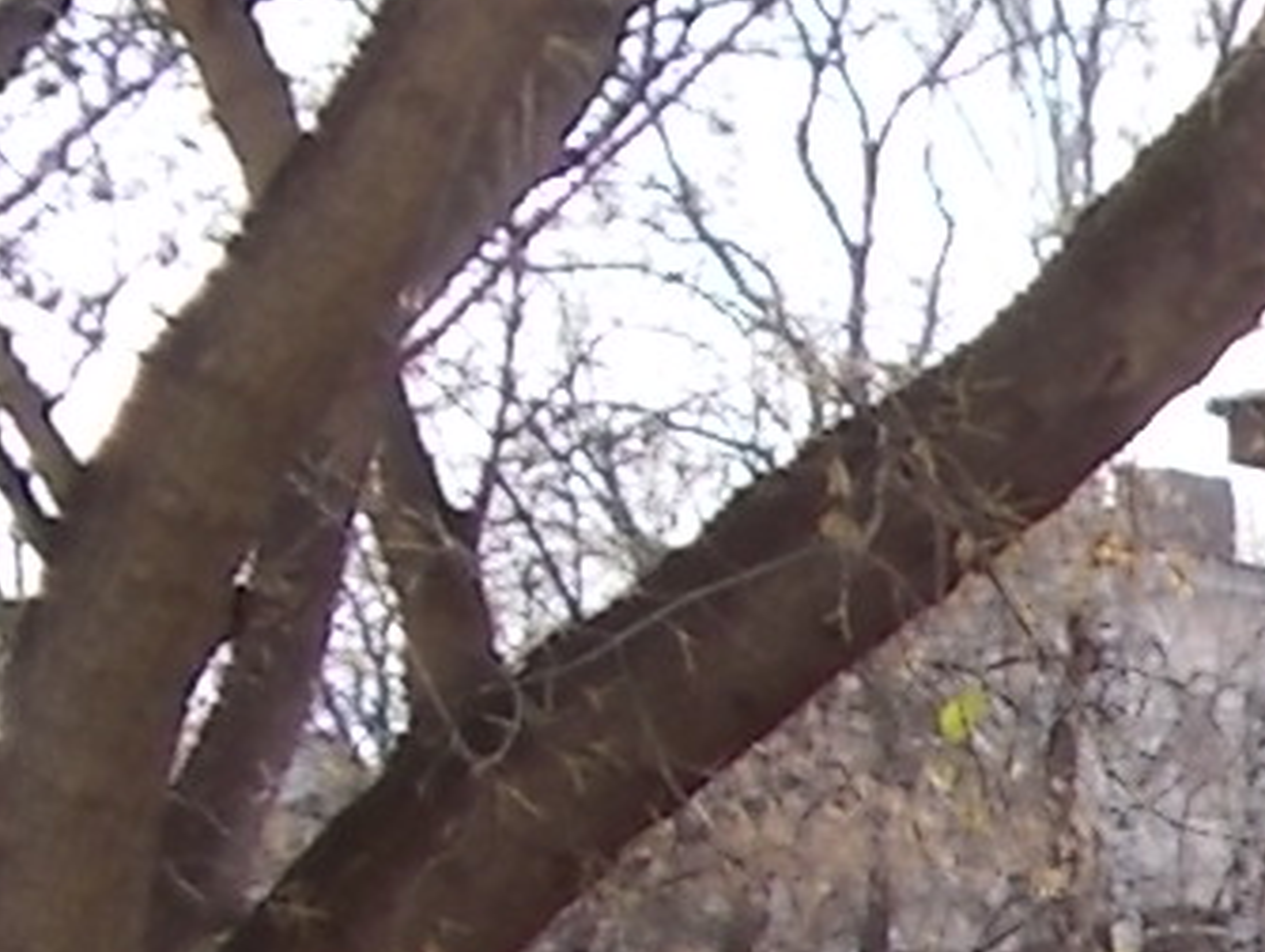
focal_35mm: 124
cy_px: 1783
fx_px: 4536
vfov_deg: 11.1
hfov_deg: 12.7
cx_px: 2953
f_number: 3.2
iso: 80
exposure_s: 1/160
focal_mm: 4.6
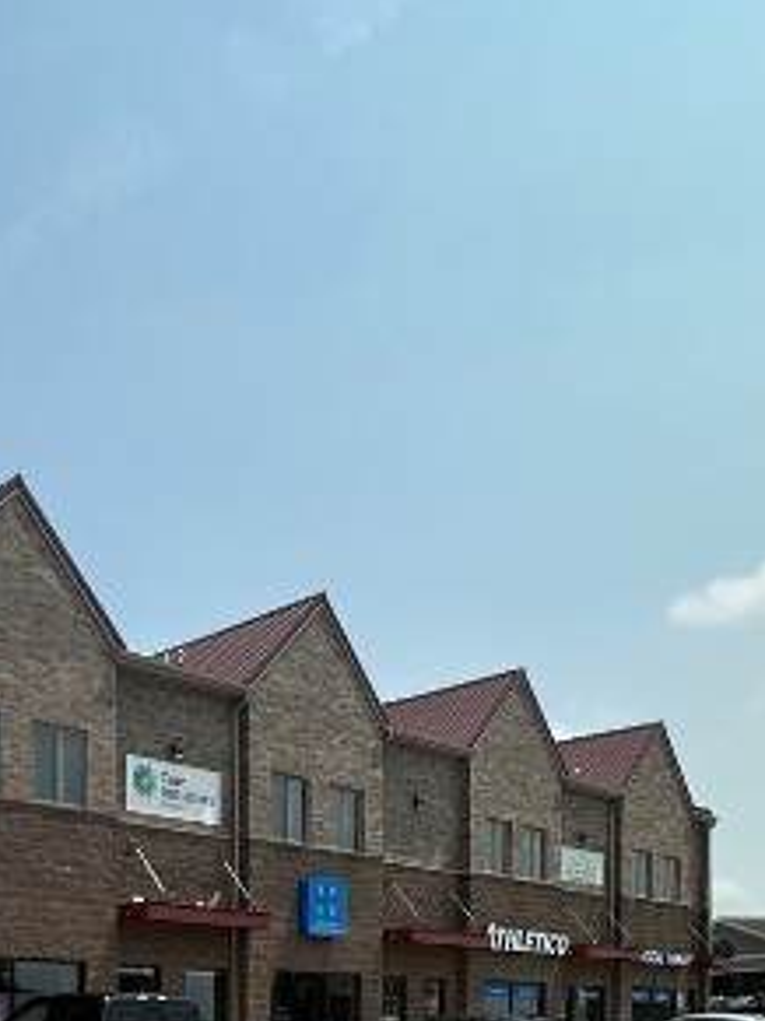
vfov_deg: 42.2
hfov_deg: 36.2
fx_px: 1091
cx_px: 70
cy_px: 1056
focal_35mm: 37
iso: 50
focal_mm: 2.22
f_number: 2.2
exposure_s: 1/3300
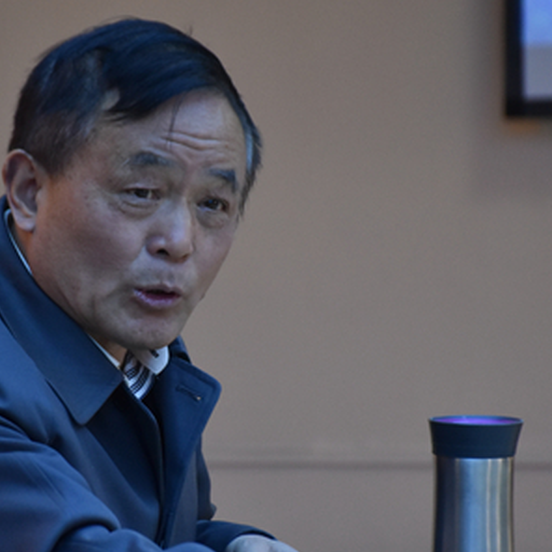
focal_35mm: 289
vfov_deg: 6.1
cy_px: 369
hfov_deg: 6.1
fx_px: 5212
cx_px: 159
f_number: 5.6
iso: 1000
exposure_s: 1/125
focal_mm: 105
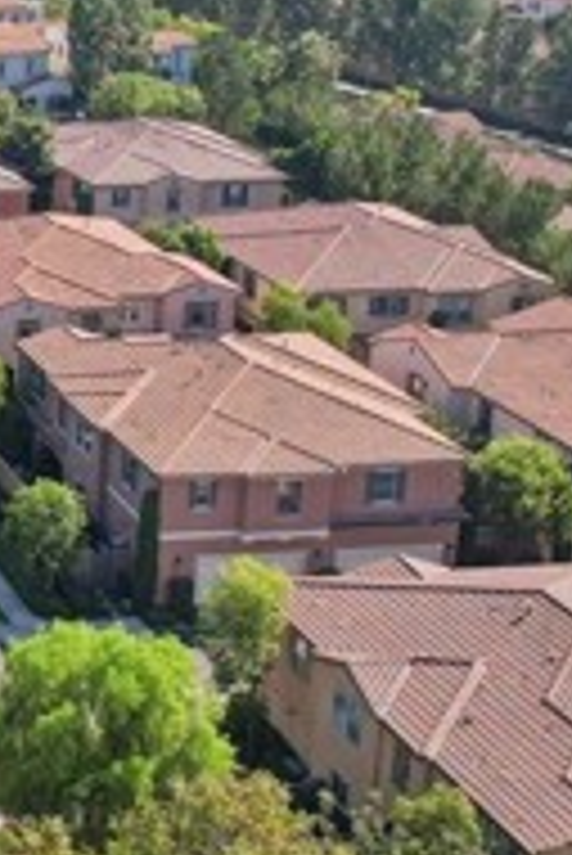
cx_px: -545
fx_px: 1760
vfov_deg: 27.1
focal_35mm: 74
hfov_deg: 15.2
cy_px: 252
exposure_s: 1/1250
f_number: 2.8
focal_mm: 8.4
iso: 100
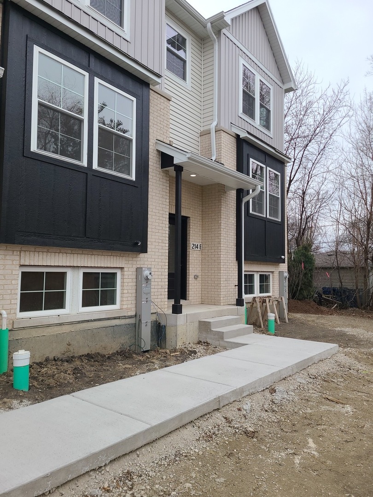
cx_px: 186
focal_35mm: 26
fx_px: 374
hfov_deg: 53.1
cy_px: 248
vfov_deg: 67.3
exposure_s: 1/588
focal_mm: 5.4
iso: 40
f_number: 1.8
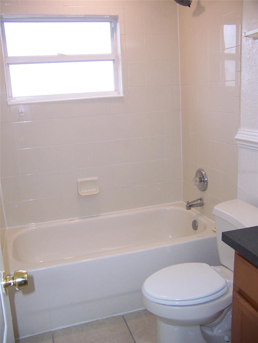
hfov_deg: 42.9
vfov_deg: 55.4
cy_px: 172
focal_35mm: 33
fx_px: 328
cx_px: 129
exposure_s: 1/90
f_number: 2.8
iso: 140
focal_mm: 5.5
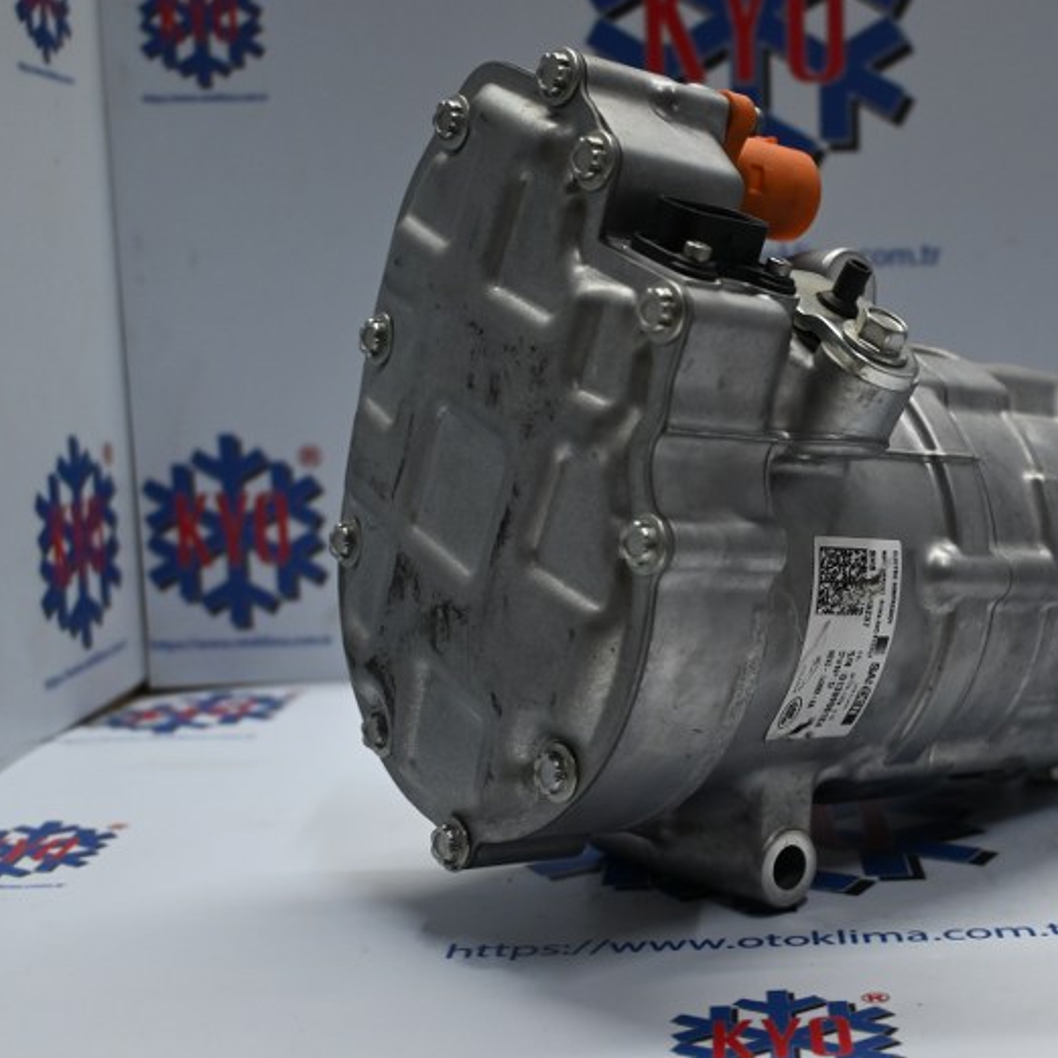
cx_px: 762
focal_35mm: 47
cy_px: 533
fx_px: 1625
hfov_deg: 35.4
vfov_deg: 36.1
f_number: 4.2
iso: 720
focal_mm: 24
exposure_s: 1/125
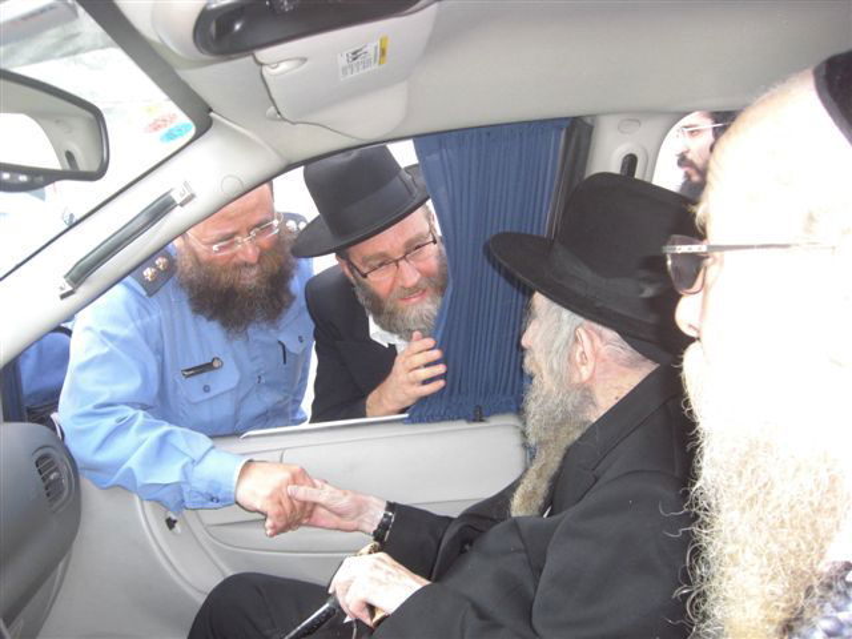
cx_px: 426
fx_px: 935
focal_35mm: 38
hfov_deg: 49.0
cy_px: 320
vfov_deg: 37.7
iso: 200
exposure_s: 1/125
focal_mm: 6.2
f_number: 2.7
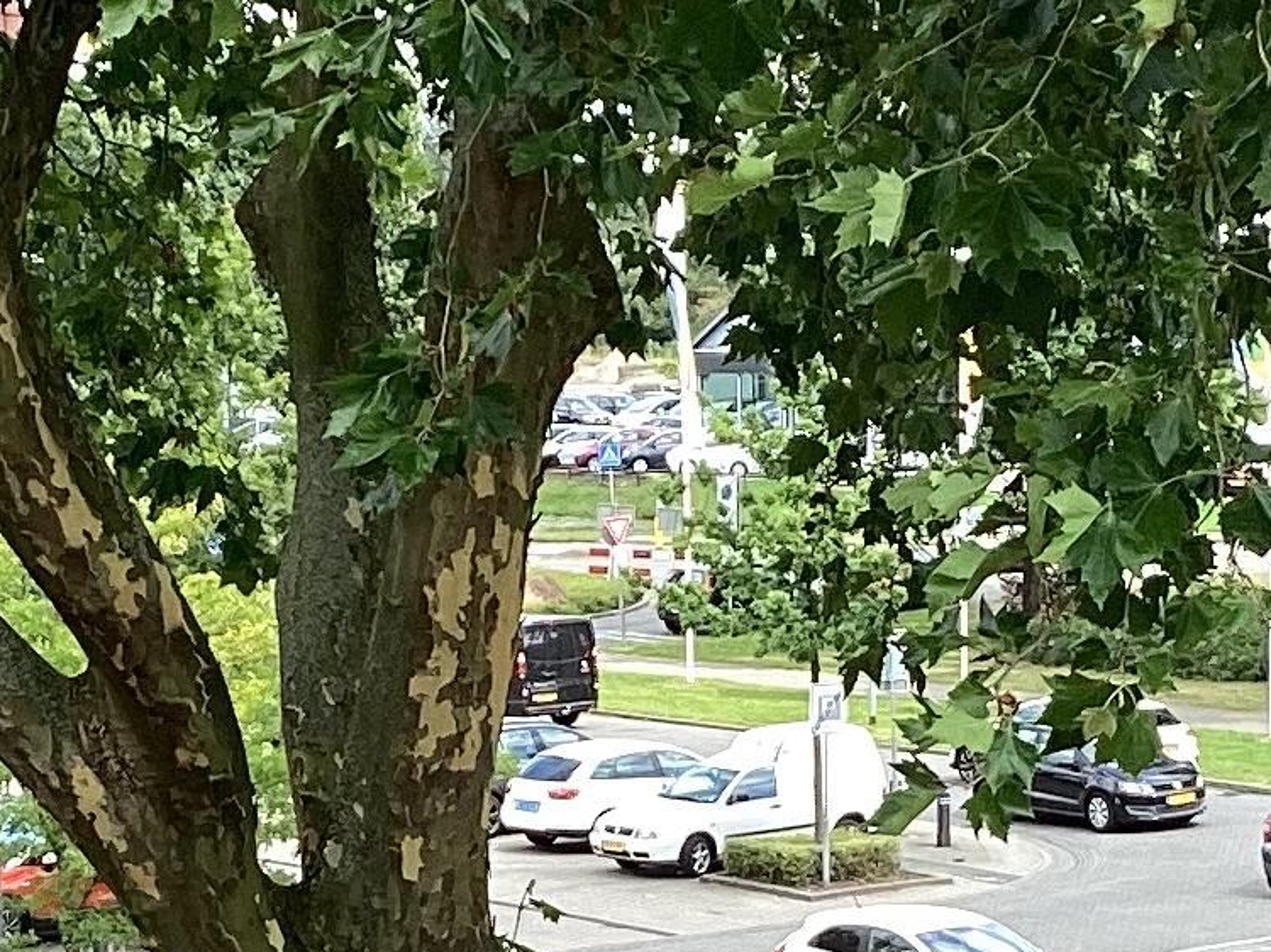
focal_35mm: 135
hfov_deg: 14.6
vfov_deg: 10.9
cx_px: 620
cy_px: 798
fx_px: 4955
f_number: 2.4
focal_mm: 3.3
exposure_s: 1/198
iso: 25
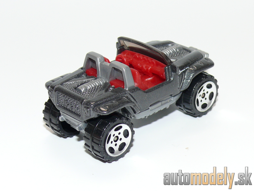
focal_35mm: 105
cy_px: 96
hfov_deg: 18.7
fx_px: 770
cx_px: 127
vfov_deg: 14.1
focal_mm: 13.7
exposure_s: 1/30
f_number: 4
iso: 100
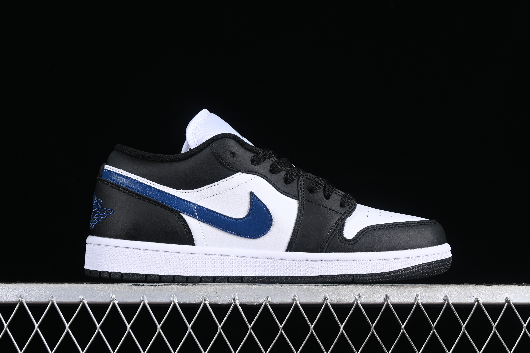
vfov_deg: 18.2
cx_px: 265
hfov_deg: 27.0
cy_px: 176
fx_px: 1104
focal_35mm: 75
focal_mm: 50
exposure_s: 1/60
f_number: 7.1
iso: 160
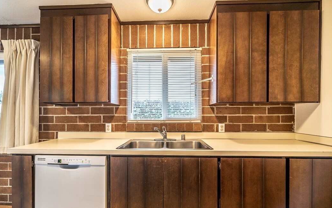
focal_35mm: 17
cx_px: 160
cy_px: 113
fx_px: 154
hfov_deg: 94.3
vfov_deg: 67.9
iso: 320
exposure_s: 1/40
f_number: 5
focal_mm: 16
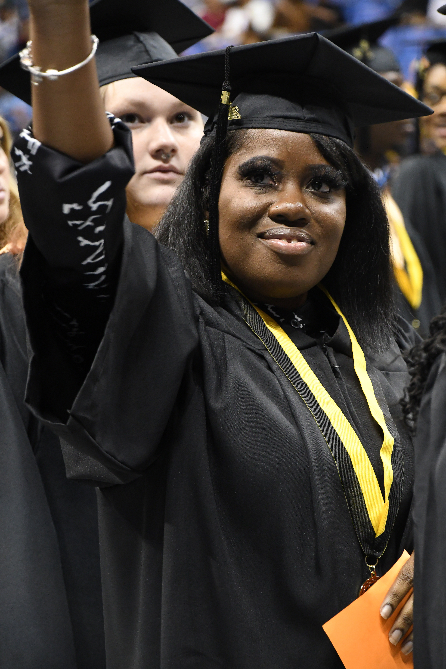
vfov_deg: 12.5
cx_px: 223
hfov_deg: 8.3
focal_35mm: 165
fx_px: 3066
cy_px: 334
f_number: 5.6
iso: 2500
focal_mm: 110
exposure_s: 1/80
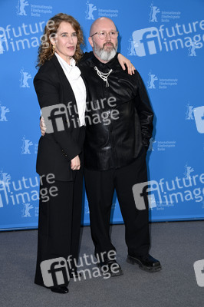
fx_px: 468
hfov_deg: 24.6
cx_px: 102
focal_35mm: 55
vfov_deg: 36.3
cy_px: 154
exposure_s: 1/250
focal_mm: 55
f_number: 5.6
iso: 1000
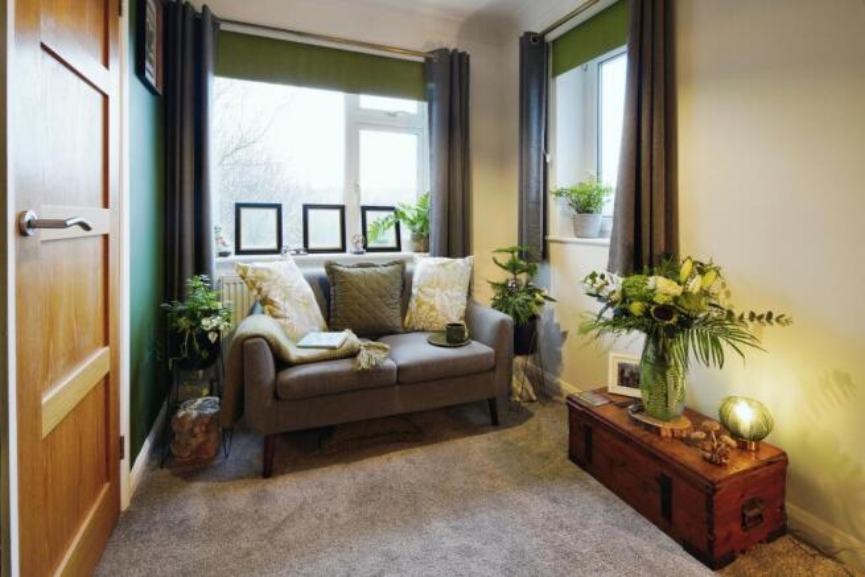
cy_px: 288
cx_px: 432
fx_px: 409
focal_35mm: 17
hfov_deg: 93.3
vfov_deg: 70.5
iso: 640
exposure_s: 1/6
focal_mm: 17
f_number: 8
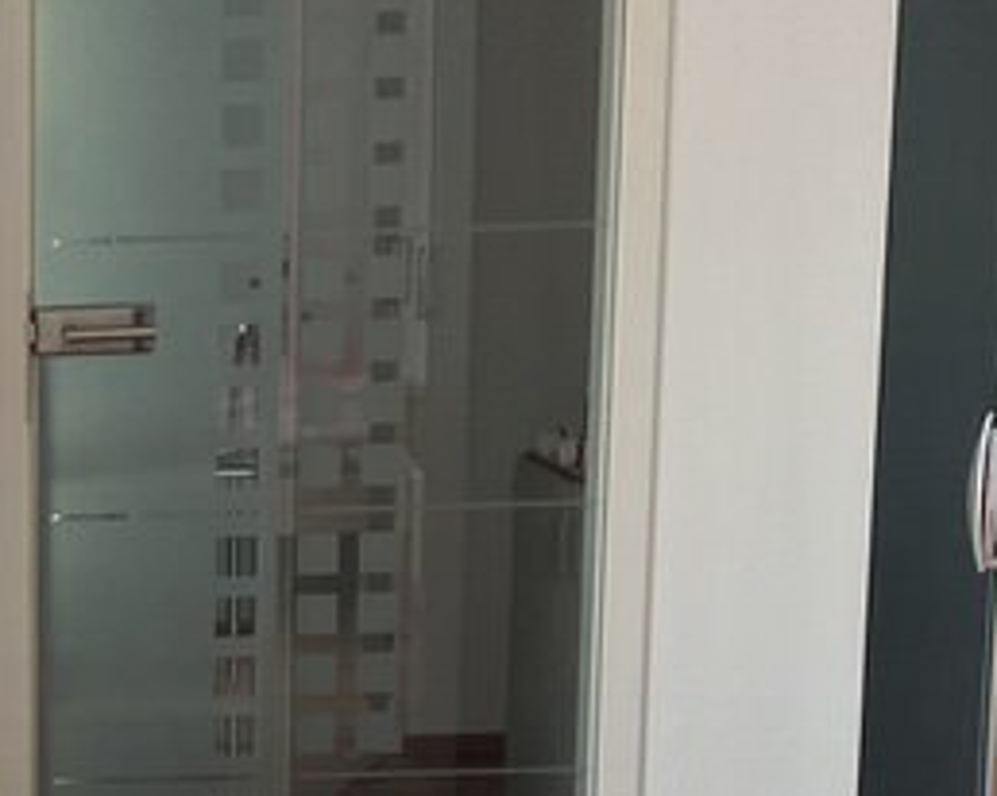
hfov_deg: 15.6
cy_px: 951
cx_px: -255
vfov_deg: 12.7
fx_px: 3479
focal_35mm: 118
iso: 32
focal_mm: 4.25
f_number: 1.8
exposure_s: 1/121
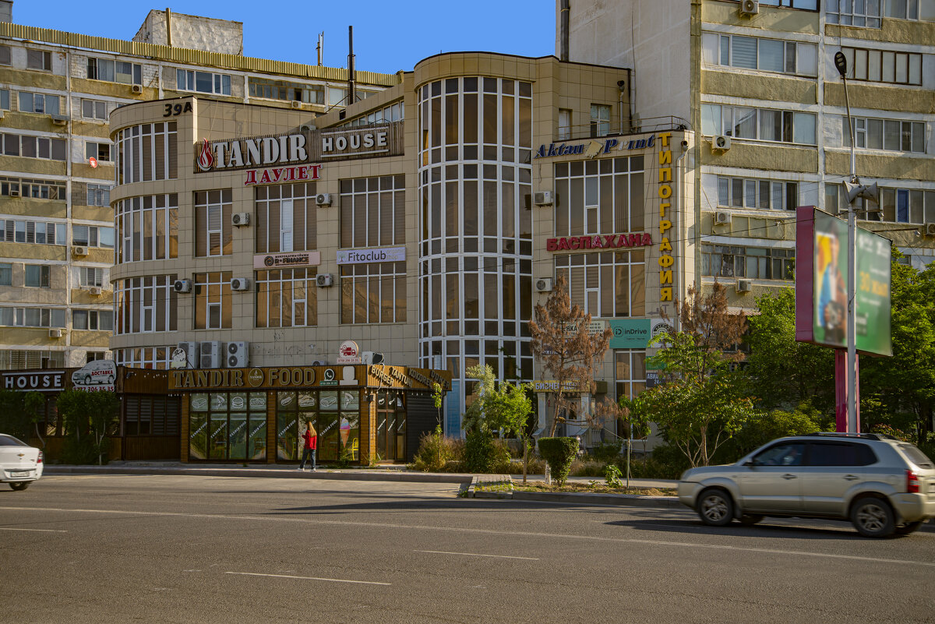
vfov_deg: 24.6
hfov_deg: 36.2
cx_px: 468
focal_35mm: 55
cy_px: 312
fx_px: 1429
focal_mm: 55
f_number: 5.6
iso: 100
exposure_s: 1/200
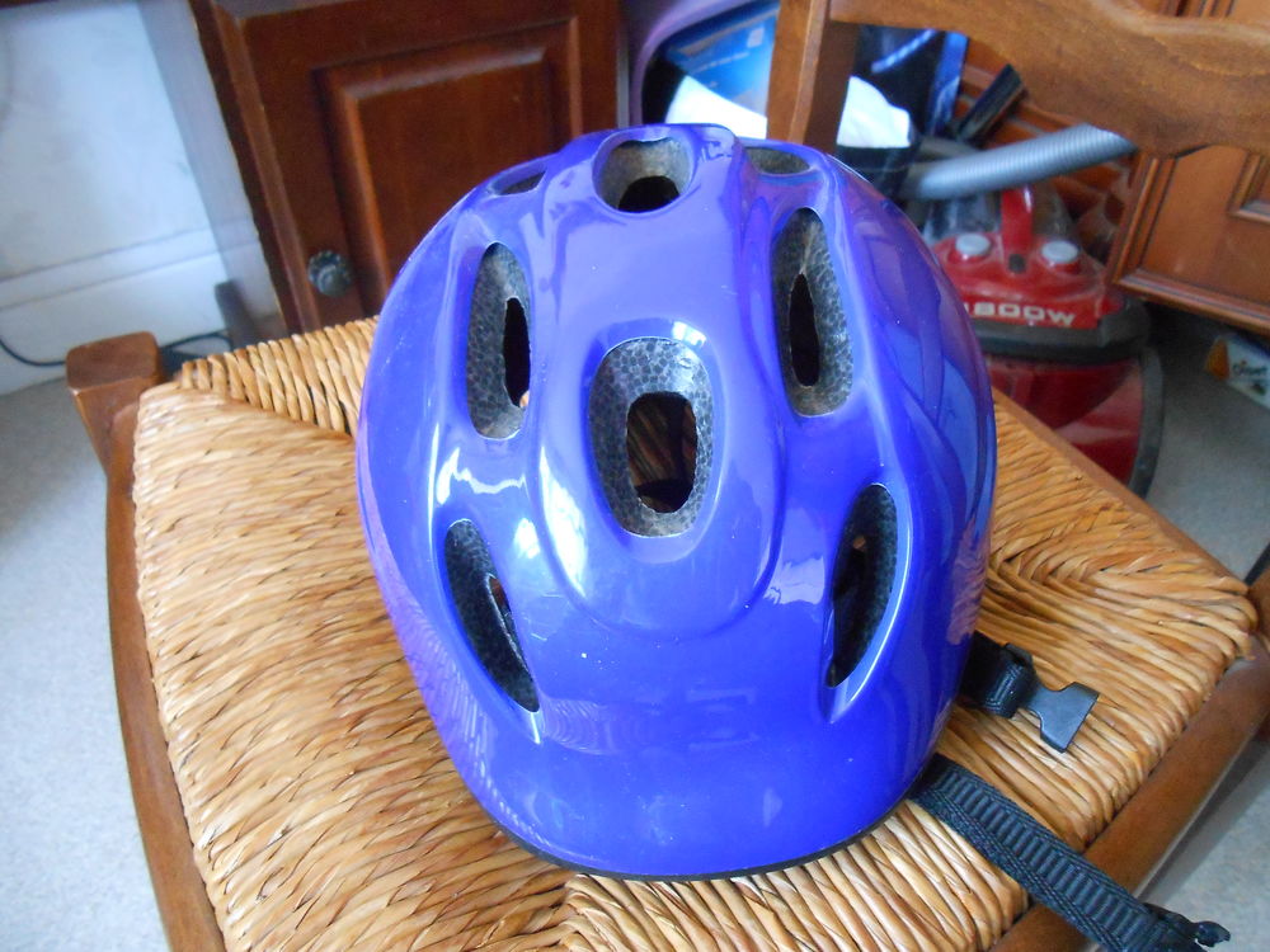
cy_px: 476
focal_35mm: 26
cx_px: 635
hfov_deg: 67.3
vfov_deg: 53.1
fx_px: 954
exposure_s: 1/8
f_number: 3.5
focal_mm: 4.6
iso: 800
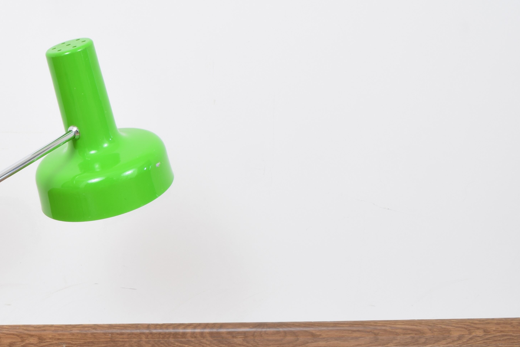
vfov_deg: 23.8
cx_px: -11
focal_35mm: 56
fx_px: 809
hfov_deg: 32.5
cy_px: 275
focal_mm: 18
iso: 100
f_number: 22
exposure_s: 3
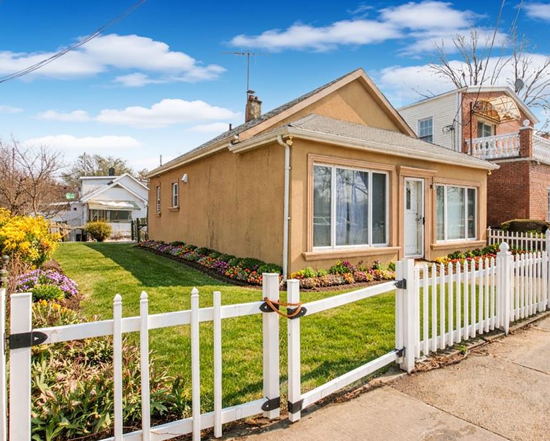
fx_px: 342
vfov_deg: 65.6
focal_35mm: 21
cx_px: 318
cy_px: 217
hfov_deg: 77.1
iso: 160
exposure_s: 1/250
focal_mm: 12.2
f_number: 8
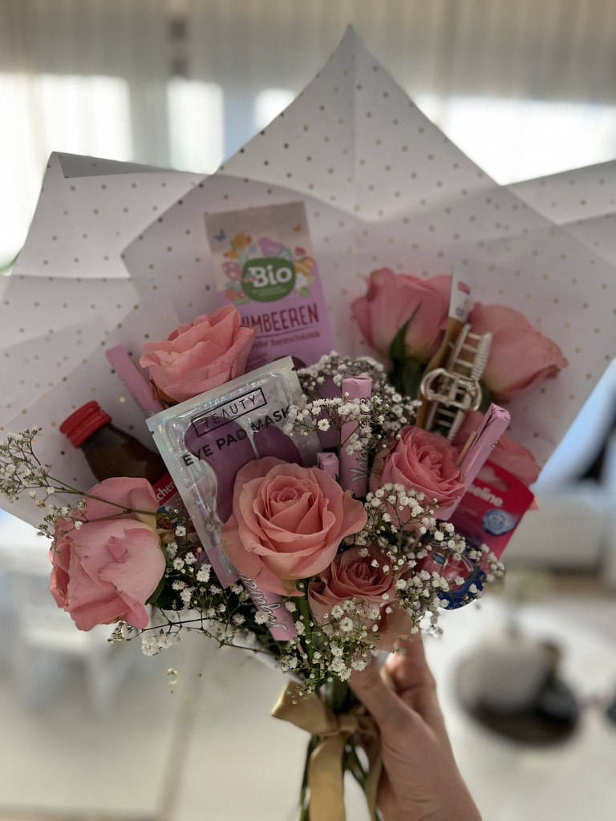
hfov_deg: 53.1
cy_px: 410
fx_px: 617
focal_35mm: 26
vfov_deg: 67.3
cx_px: 308
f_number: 1.6
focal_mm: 5.1
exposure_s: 1/111
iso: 100
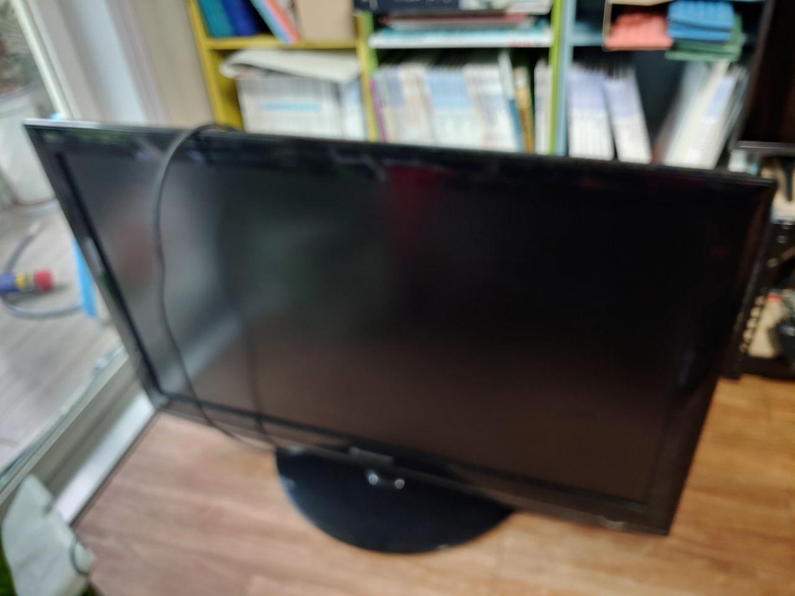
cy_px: 298
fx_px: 574
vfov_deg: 54.9
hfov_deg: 69.4
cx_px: 398
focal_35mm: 25
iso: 200
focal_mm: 4.23
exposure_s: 1/24
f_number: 1.5
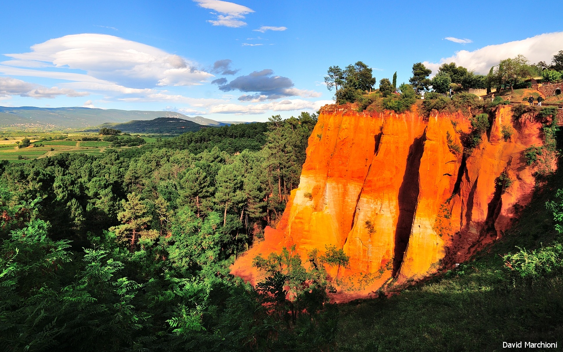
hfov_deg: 52.7
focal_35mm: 37
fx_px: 568
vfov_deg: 34.4
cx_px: 279
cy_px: 164
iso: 200
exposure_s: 1/250
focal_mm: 24
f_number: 11
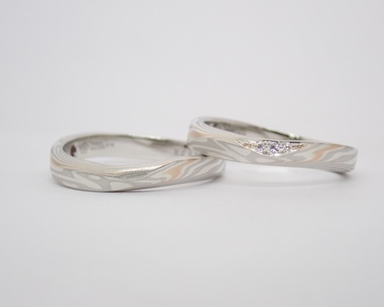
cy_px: 154
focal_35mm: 86
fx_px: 977
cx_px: 203
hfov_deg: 22.2
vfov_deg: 17.9
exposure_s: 1/100
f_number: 4.3
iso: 200
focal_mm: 14.62
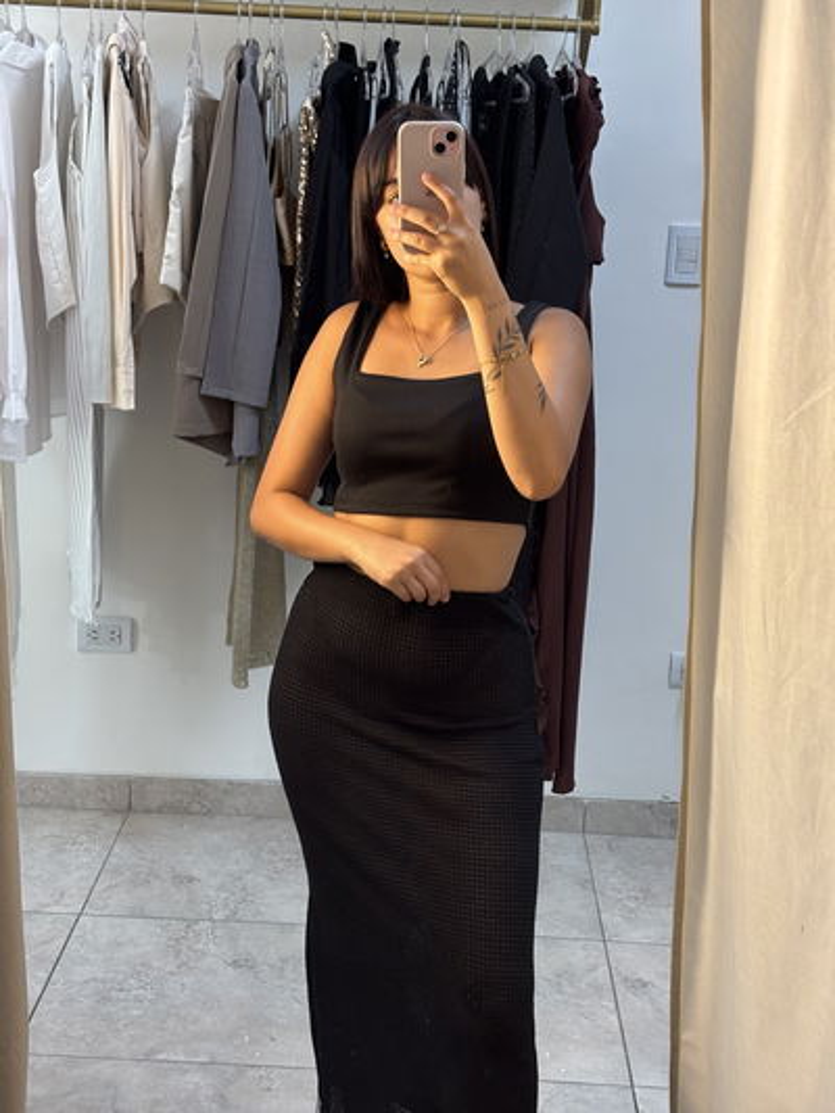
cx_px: 418
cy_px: 556
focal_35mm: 52
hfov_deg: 28.0
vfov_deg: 36.8
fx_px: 1672
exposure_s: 1/50
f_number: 1.6
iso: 50
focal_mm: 5.96
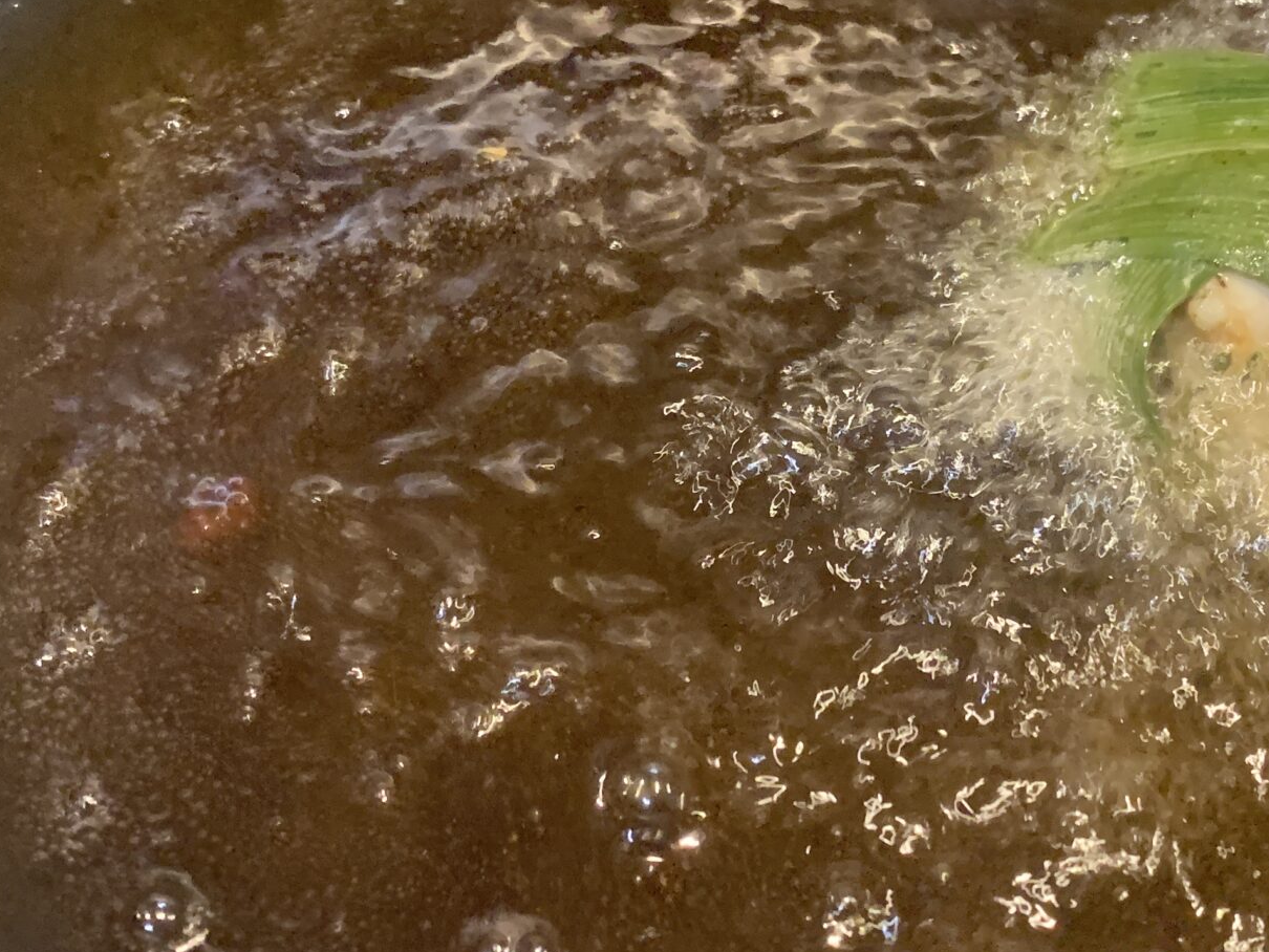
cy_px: 329
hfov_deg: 34.5
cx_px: 882
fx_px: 2017
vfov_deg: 26.4
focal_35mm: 55
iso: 500
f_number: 1.8
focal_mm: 4.25
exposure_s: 1/30
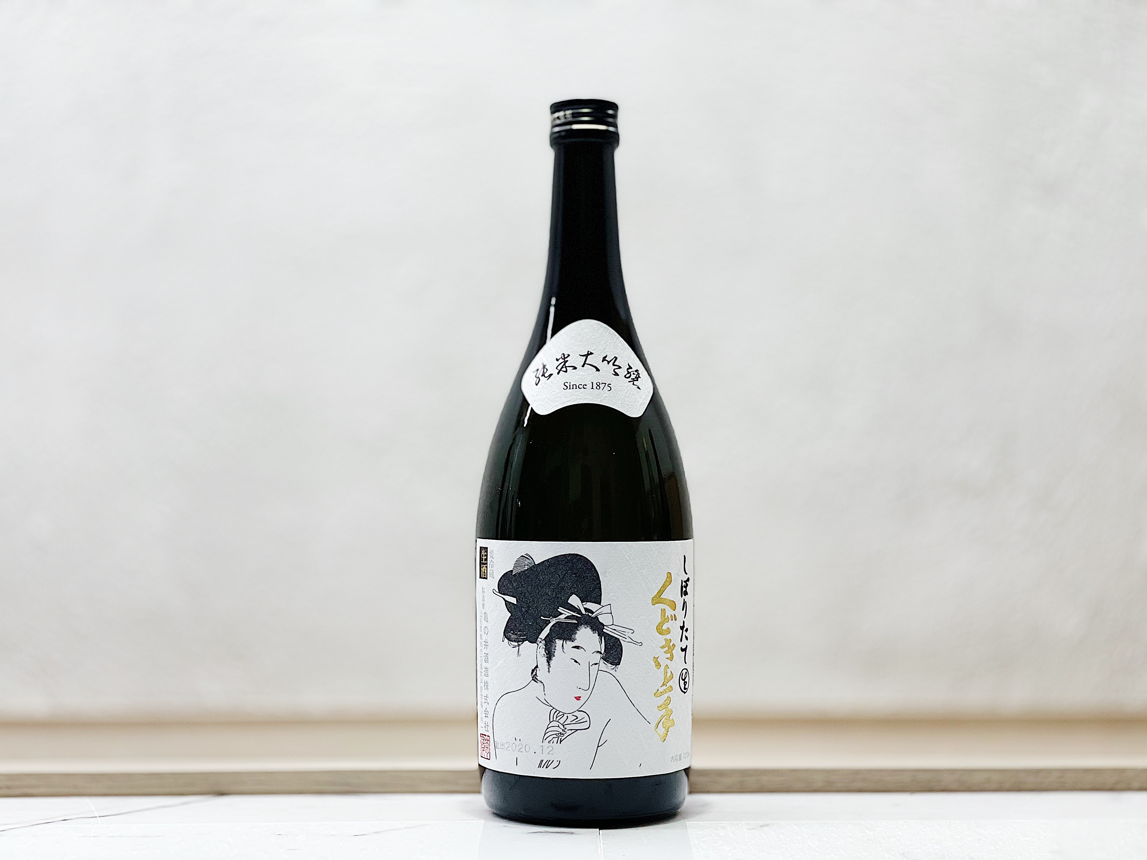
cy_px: 430
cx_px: 574
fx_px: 1723
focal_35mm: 52
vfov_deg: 28.0
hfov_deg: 36.8
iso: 64
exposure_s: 1/100
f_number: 2
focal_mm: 6
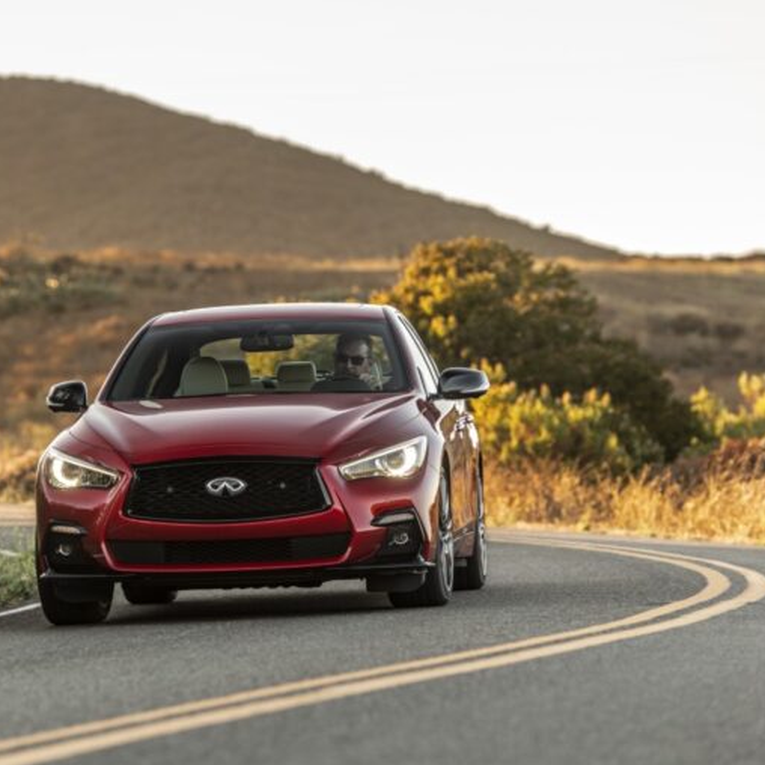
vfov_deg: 8.8
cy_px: 382
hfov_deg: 8.8
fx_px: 4976
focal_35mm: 199
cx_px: 298
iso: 400
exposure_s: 1/250
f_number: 4
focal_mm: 155
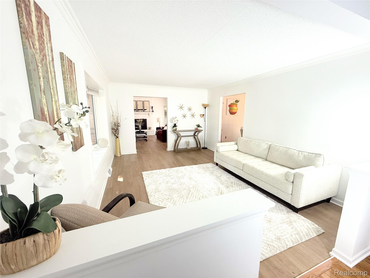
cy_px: 139
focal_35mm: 14
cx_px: 185
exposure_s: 1/99
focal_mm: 2.22
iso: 100
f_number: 2.2
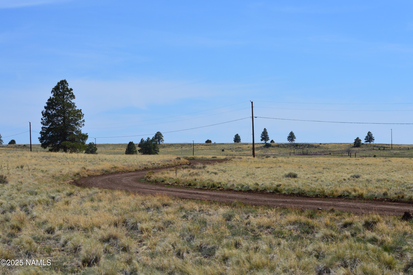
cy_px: 138
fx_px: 1117
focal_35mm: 98
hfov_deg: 20.9
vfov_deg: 14.0
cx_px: 206
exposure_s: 1/500
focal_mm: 65
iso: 250
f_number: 11
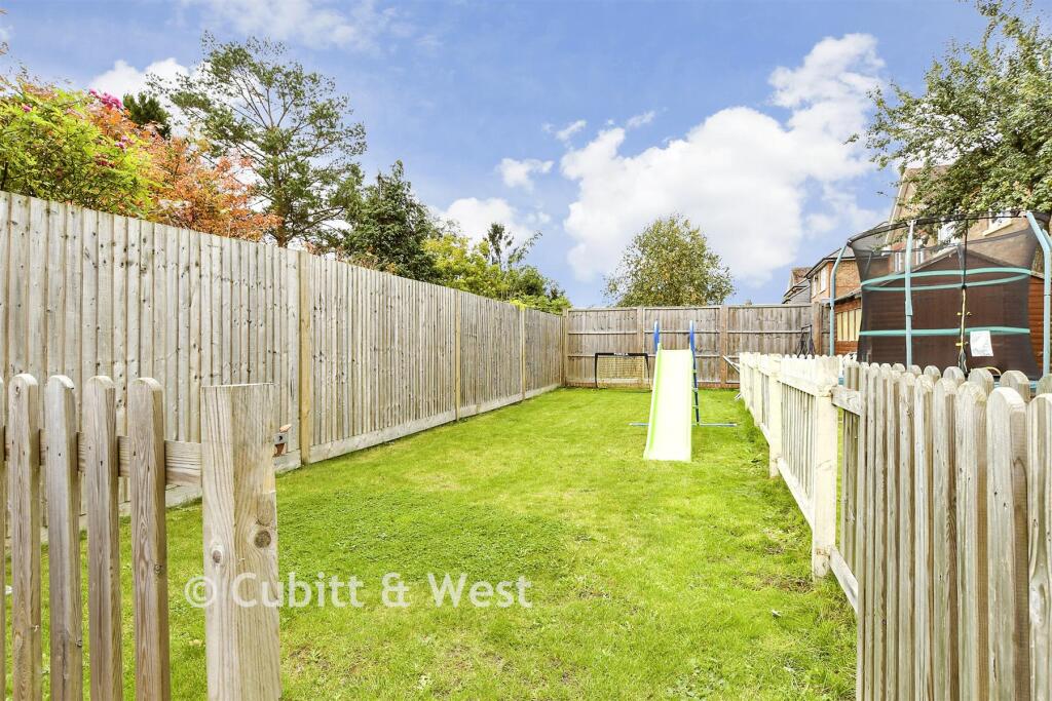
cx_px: 526
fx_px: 526
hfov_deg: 90.0
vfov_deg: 67.4
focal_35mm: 18
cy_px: 350
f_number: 8
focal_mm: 12
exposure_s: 1/60
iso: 160
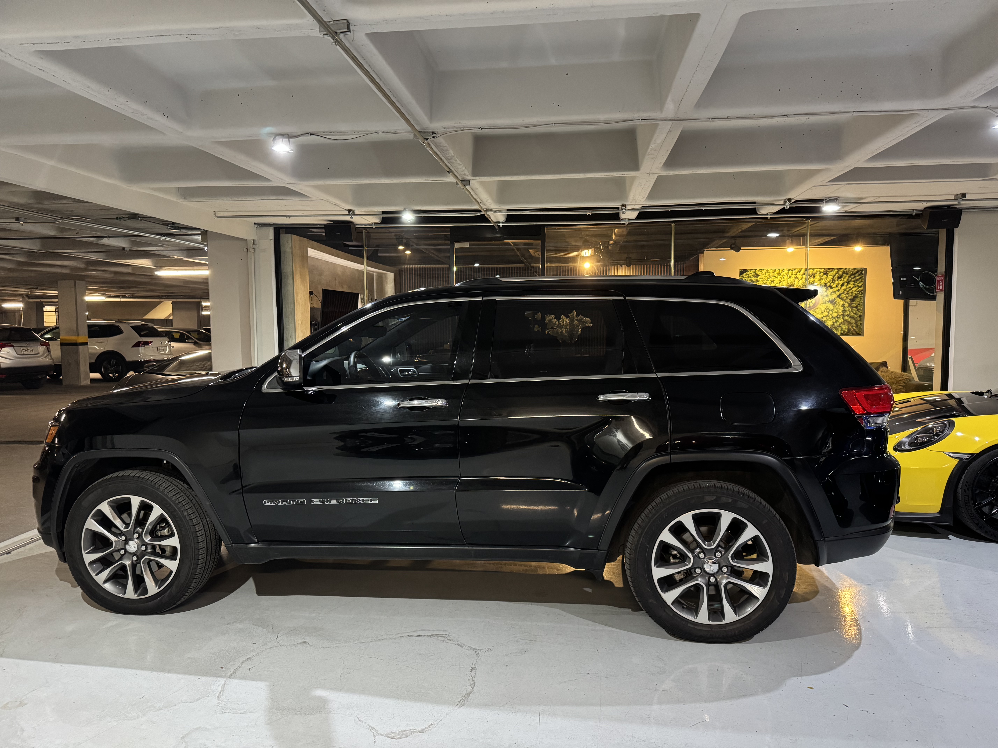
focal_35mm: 24
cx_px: 499
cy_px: 374
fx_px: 692
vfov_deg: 56.8
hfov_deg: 71.6
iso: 640
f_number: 1.78
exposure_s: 1/40
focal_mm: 6.76
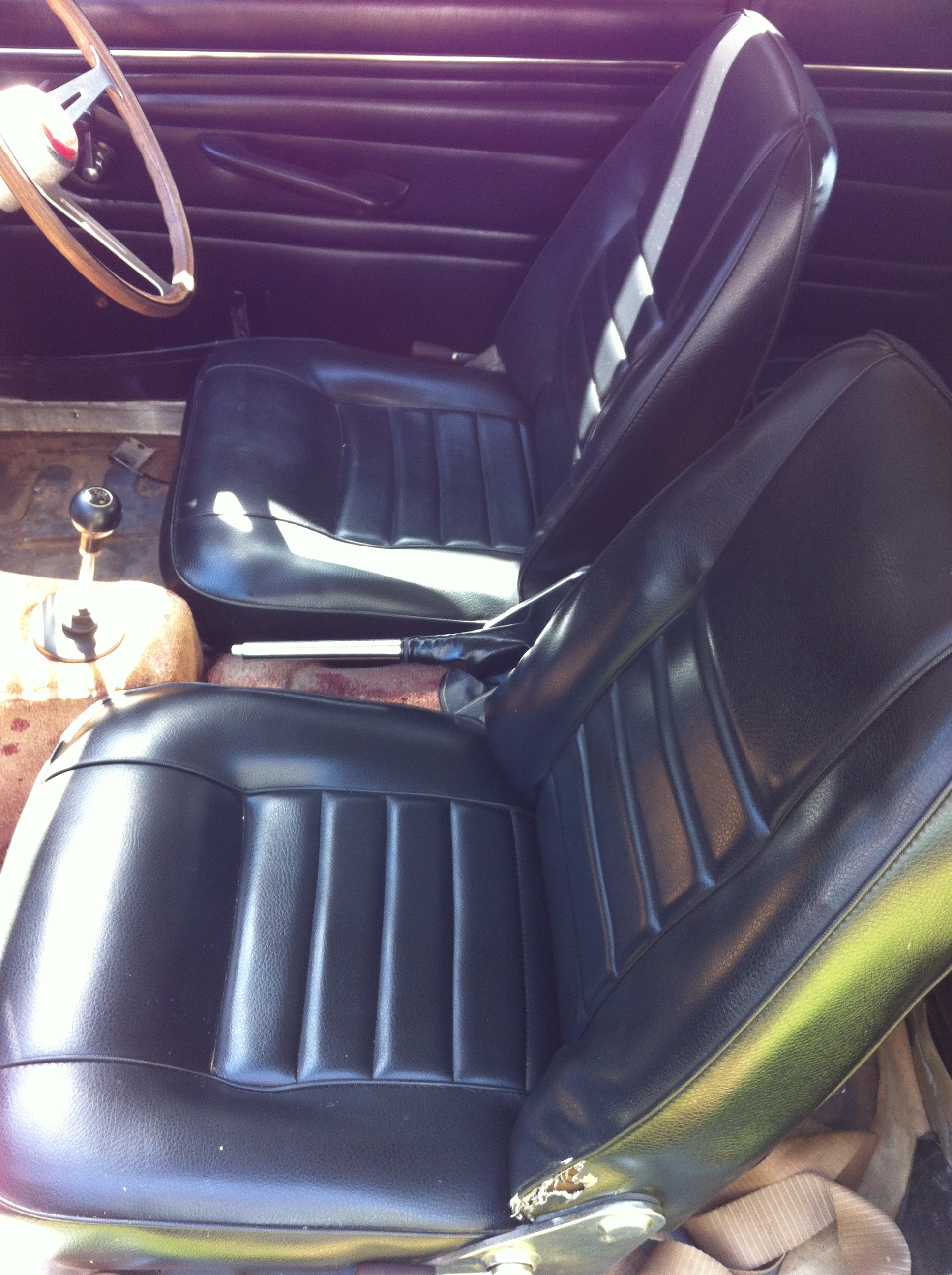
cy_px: 638
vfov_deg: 52.7
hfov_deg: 40.6
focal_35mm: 35
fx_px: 1287
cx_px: 476
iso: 80
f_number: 2.8
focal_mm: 3.85
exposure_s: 1/20
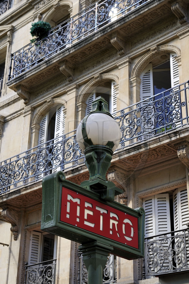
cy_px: 142
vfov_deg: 34.5
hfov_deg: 23.4
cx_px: 94
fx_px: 457
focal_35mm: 58
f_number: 6.3
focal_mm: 58
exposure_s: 1/250
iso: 200
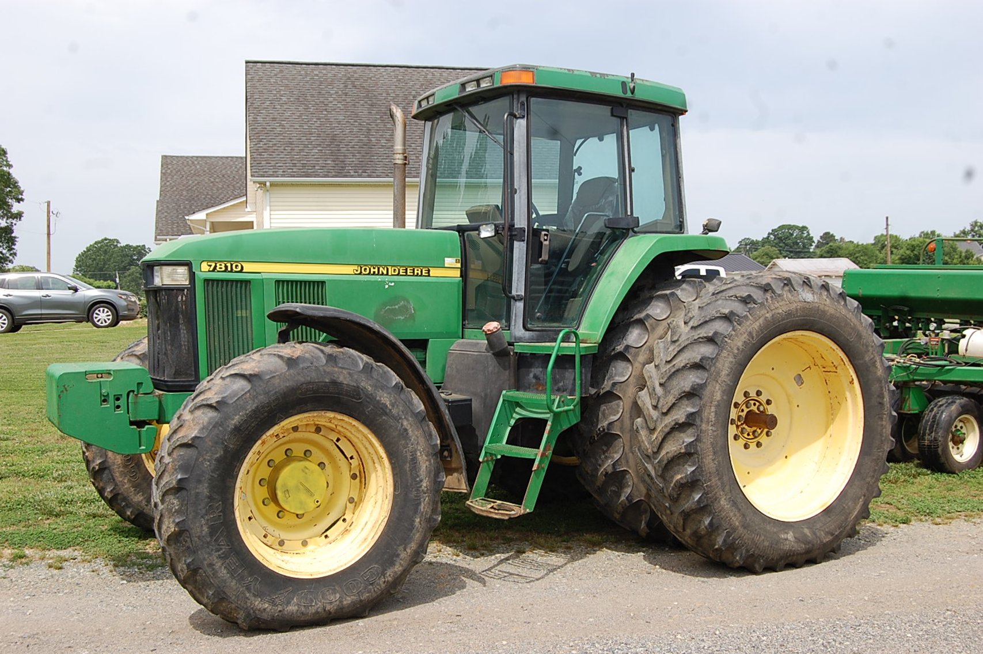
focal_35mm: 36
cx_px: 492
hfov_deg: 53.2
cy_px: 327
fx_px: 982
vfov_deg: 36.8
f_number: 8
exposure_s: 1/250
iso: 200
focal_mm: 24
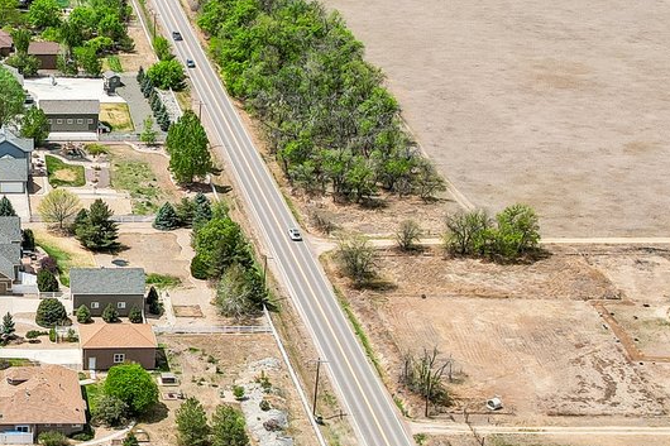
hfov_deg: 23.0
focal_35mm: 85
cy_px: 236
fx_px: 1581
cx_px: 9
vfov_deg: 16.1
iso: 120
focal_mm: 8.4
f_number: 2.8
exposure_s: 1/2500
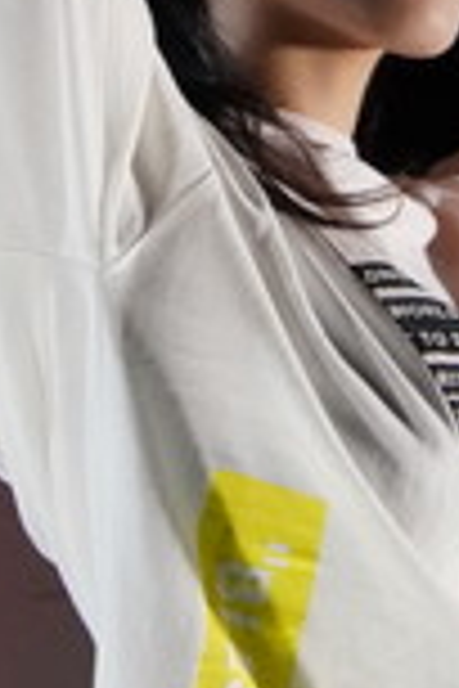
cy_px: 472
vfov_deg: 1.6
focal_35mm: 1255
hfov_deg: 1.1
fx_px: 24000
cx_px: 259
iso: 4000
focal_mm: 200
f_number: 7.1
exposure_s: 1/320
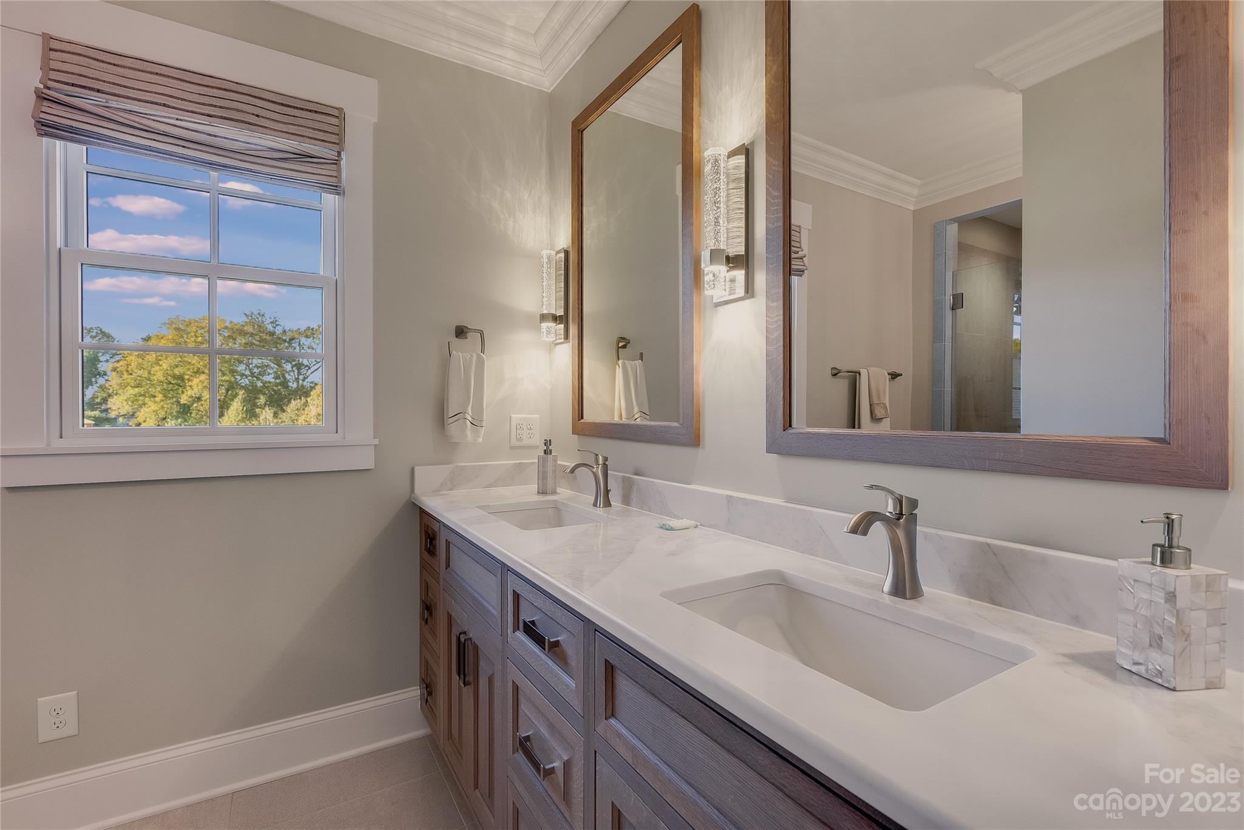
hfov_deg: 96.7
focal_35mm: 16
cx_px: 622
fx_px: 553
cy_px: 415
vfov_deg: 73.8
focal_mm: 16
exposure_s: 1/160
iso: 800
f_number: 8
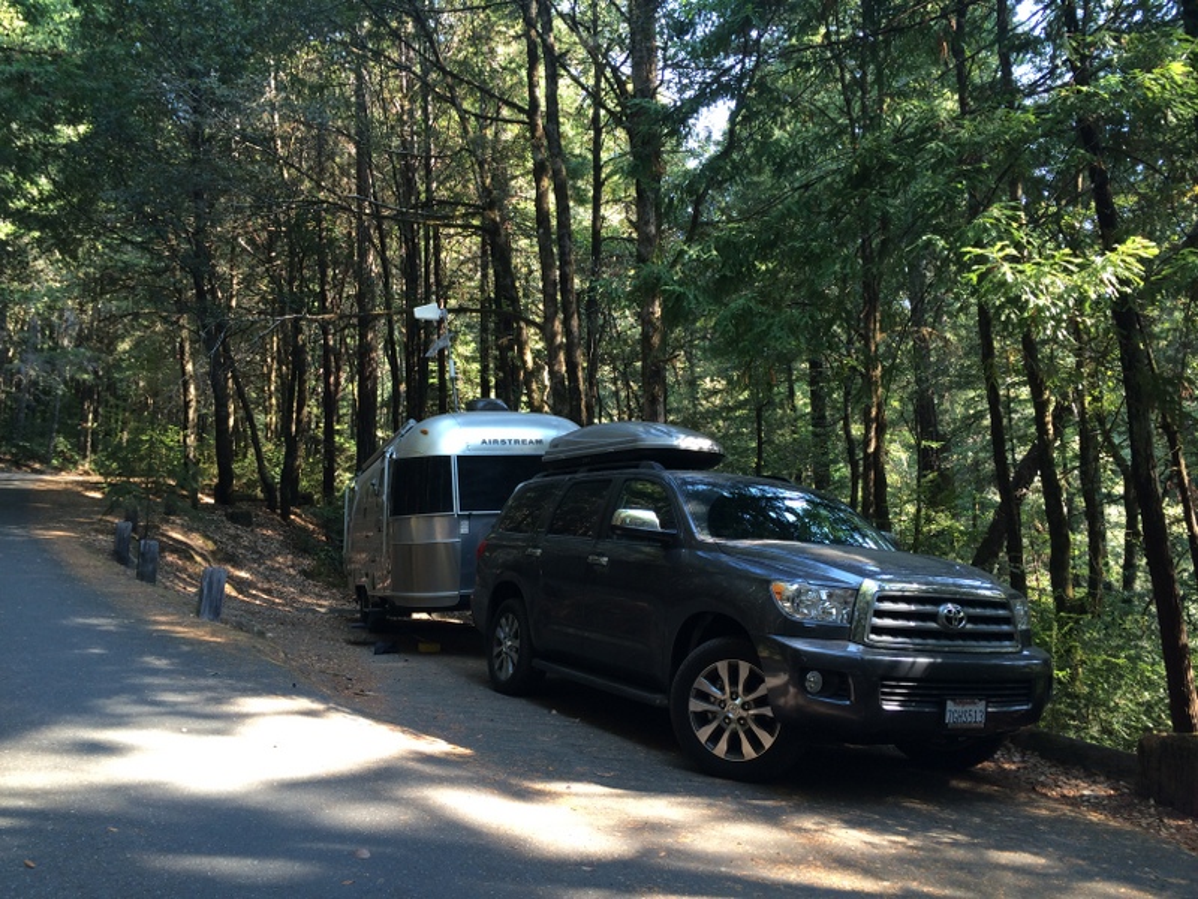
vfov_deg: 46.8
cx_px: 599
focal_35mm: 30
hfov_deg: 60.0
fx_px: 1038
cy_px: 450
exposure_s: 1/60
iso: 40
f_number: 2.2
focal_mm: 4.12
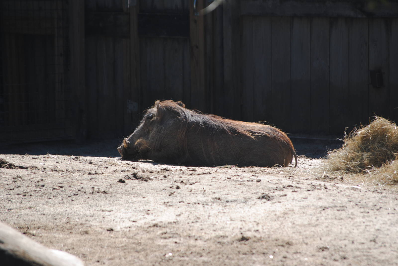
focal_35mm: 300
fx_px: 3321
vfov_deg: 4.6
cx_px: 199
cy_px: 133
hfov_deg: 6.9
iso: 100
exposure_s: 1/200
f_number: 7.1
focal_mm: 200
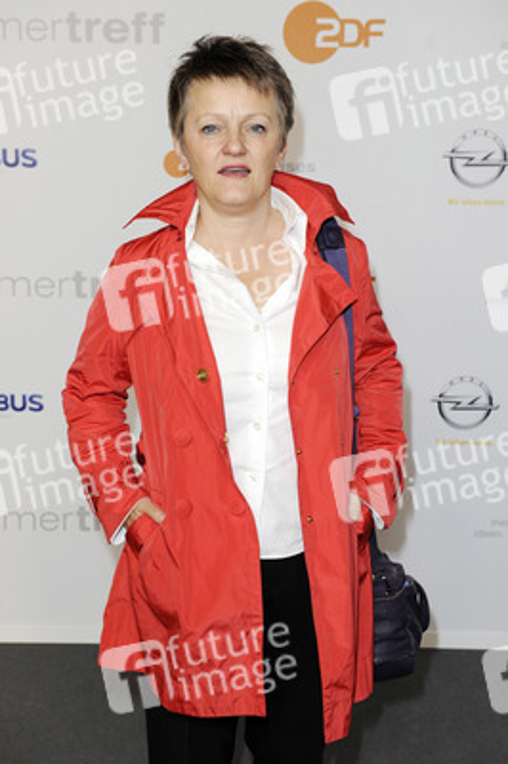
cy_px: 382
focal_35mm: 55
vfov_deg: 36.3
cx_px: 254
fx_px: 1166
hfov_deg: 24.6
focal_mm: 55
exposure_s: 1/160
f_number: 6.3
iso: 800
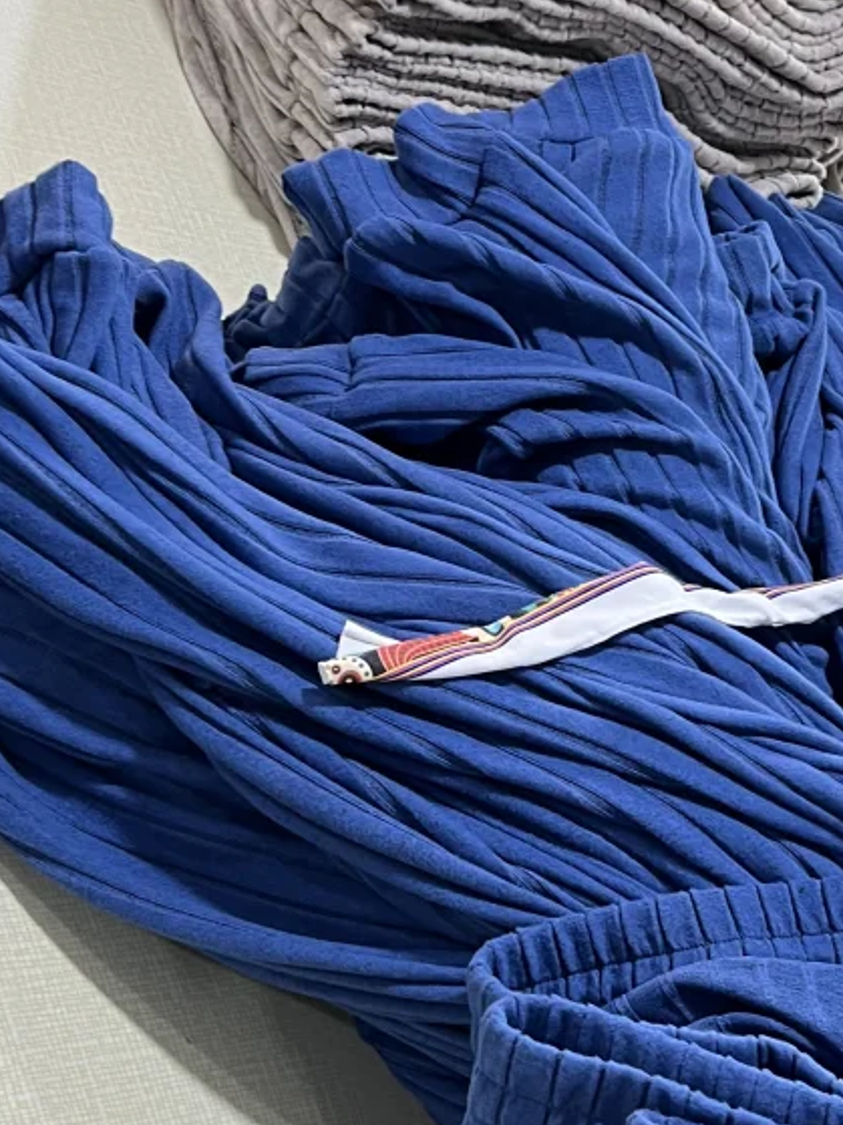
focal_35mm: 67
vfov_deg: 28.9
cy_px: 672
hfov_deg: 21.9
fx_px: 2176
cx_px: 549
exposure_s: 1/50
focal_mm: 5.7
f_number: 1.5
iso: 80
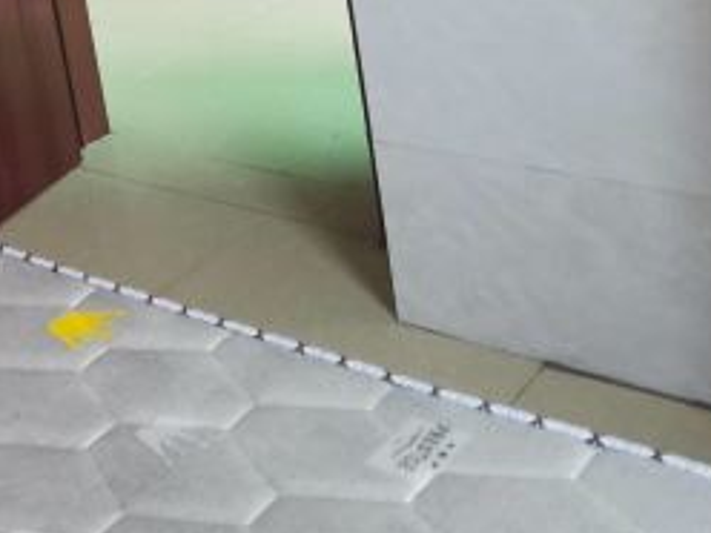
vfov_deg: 22.6
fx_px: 1191
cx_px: -72
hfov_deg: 29.9
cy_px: -152
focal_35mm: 58
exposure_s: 1/50
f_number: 1.8
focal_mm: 4.4
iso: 200
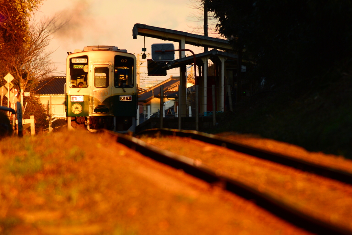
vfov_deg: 1.7
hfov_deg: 2.5
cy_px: 118
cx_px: 176
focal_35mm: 810
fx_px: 7917
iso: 160
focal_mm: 300
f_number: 4
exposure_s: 1/250
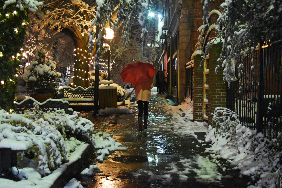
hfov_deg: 40.3
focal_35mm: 49
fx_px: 384
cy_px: 89
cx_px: 141
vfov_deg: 27.6
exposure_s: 1/60
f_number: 4.2
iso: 7200
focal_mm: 30
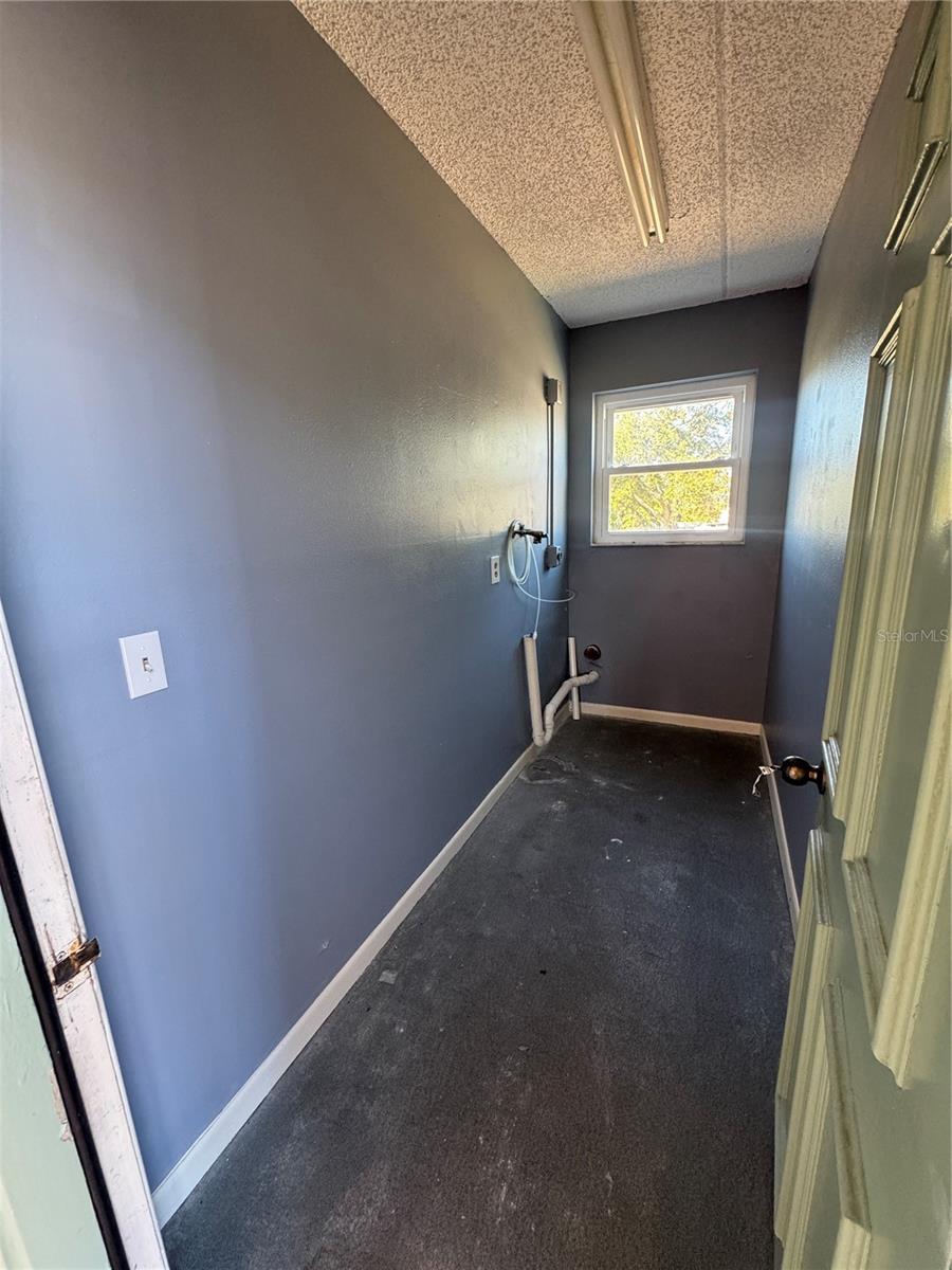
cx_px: 476
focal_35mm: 14
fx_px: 513
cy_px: 635
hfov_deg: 85.7
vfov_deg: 102.1
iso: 250
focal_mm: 2.22
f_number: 2.2
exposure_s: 1/99
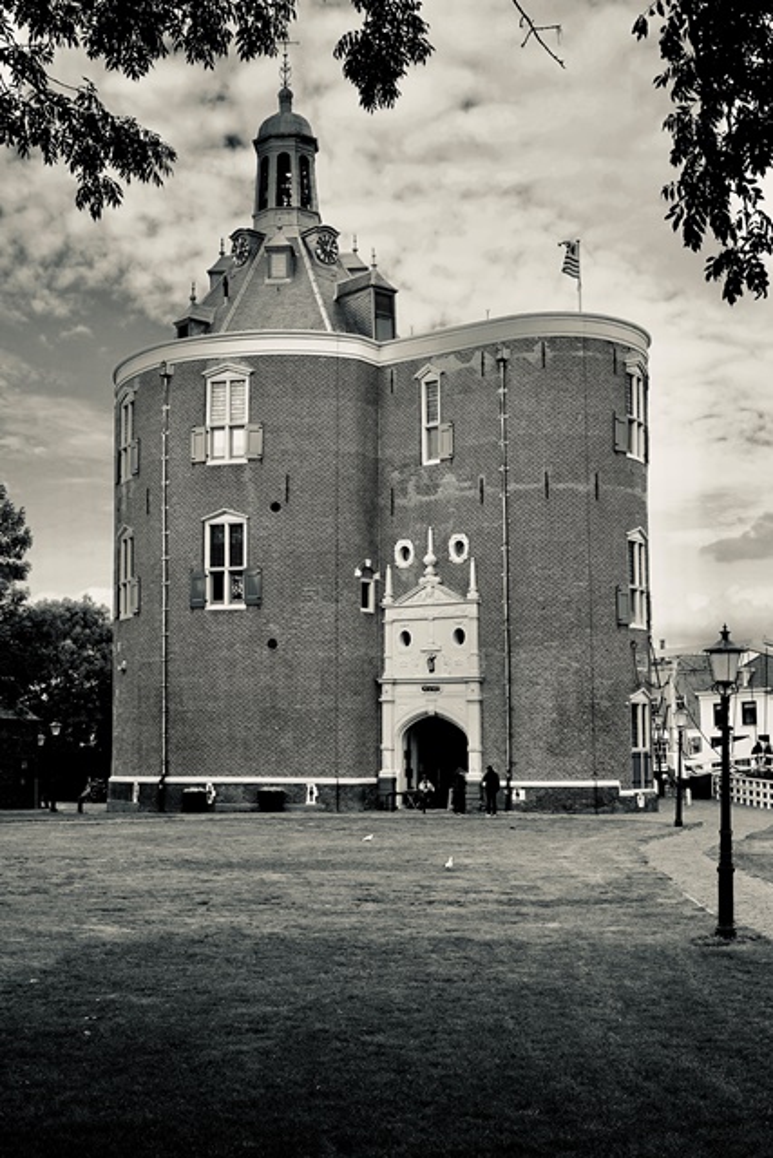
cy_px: 579
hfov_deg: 31.9
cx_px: 386
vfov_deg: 46.4
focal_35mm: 42
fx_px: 1352
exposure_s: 1/125
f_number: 9
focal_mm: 28
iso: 100
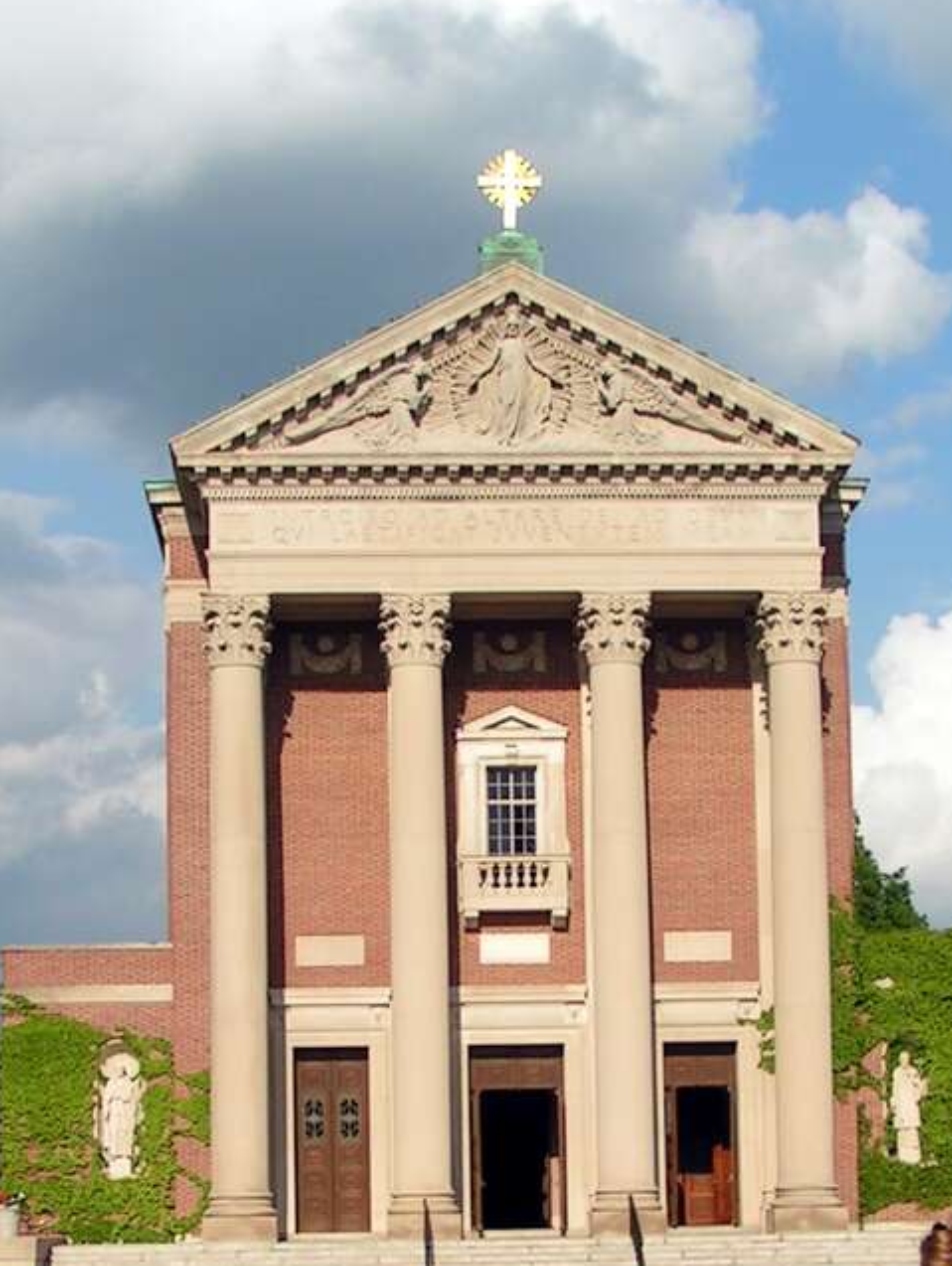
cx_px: 506
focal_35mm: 47
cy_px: 690
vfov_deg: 40.4
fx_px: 1721
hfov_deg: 30.9
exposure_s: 1/500
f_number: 5.6
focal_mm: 6
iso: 50
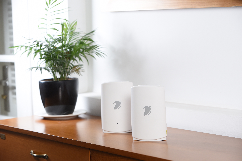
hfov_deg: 19.4
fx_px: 706
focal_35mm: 105
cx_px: 121
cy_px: 80
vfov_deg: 13.1
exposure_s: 1/125
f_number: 5
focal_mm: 105
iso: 800
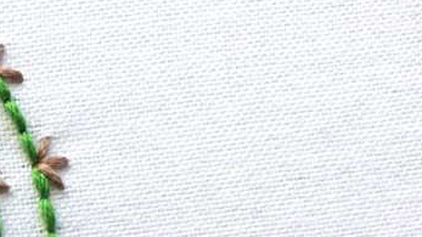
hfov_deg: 21.3
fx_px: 1018
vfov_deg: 12.6
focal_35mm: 91
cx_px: -119
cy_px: 354
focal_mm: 4.15
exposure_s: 1/120
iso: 40
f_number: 2.2
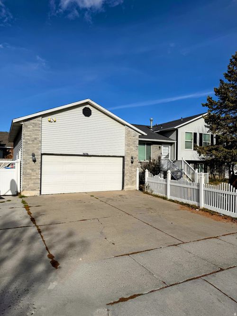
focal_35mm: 24
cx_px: 118
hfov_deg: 56.8
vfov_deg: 71.6
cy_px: 158
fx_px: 219
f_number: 1.78
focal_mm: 6.76
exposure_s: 1/14286
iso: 80
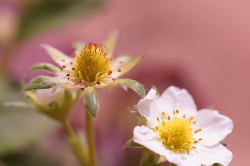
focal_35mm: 116
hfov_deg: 17.7
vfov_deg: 11.8
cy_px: 77
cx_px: 130
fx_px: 805
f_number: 4
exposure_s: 1/1250
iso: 100
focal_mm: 70
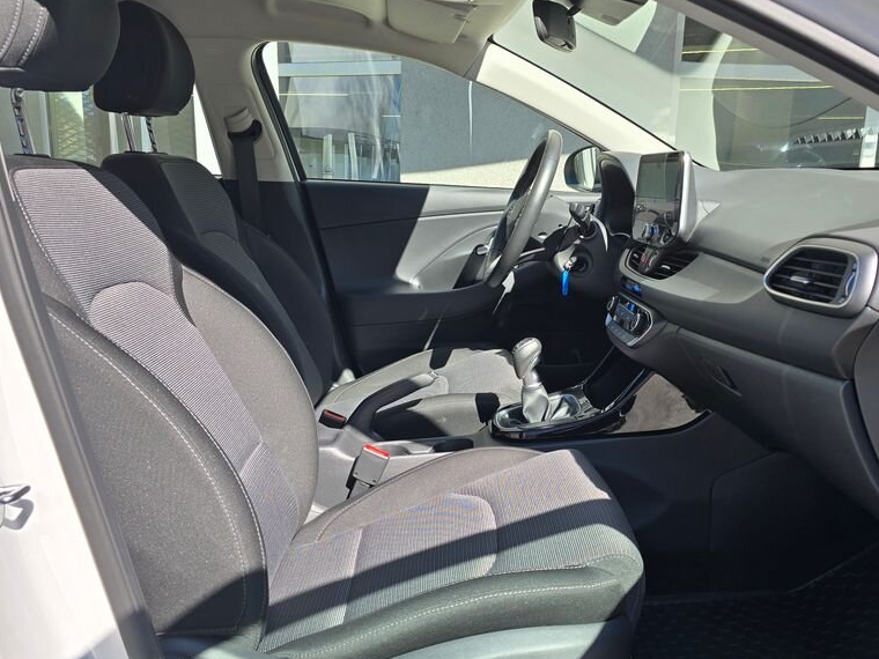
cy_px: 357
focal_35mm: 31
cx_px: 510
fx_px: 787
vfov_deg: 45.4
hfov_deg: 58.1
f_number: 1.7
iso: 12
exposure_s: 1/243
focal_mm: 6.3
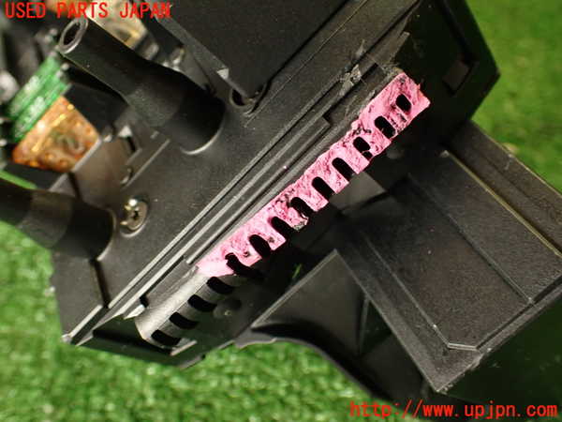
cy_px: 211
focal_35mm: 32
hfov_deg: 56.8
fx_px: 520
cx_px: 281
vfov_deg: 44.2
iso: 250
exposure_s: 1/30
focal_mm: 5.79
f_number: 2.4
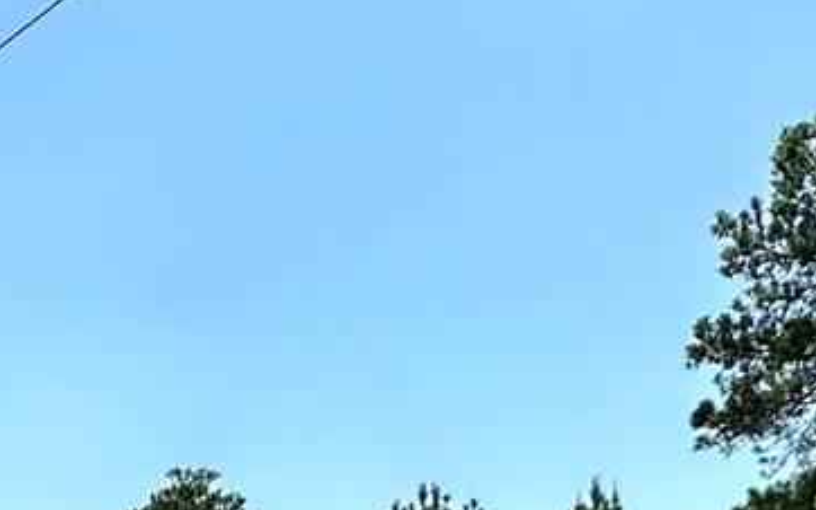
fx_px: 1867
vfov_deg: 13.8
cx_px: -151
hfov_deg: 22.8
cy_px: 932
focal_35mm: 84
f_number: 2.2
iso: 50
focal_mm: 2.22
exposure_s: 1/2020
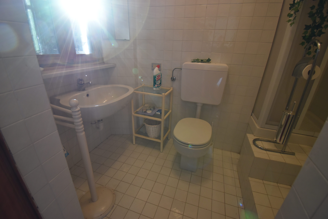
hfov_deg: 100.4
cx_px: 164
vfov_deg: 77.3
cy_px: 110
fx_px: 137
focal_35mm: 15
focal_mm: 10
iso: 720
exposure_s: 1/60
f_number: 4.5
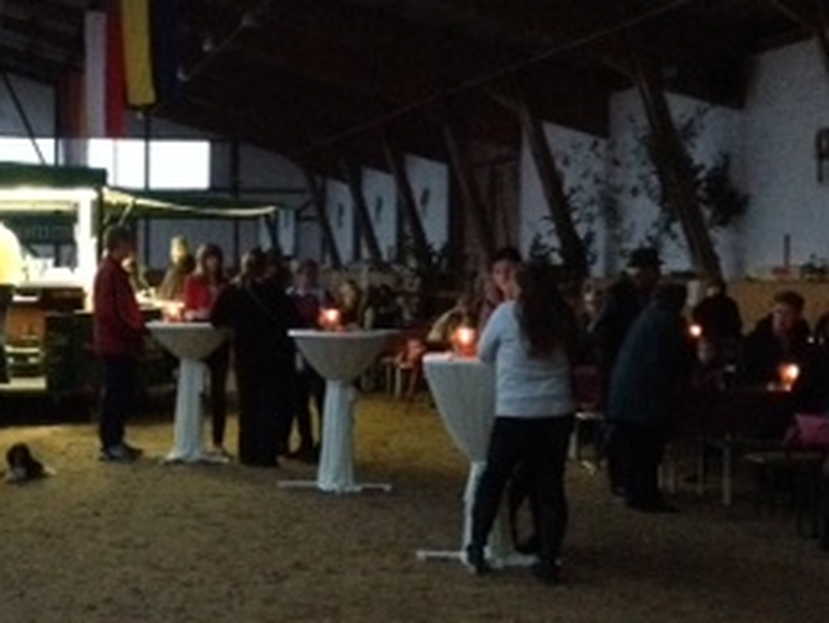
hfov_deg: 22.4
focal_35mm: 87
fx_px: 2084
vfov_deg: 17.0
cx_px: 294
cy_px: 310
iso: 800
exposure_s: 1/15
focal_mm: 4.28
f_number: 2.4
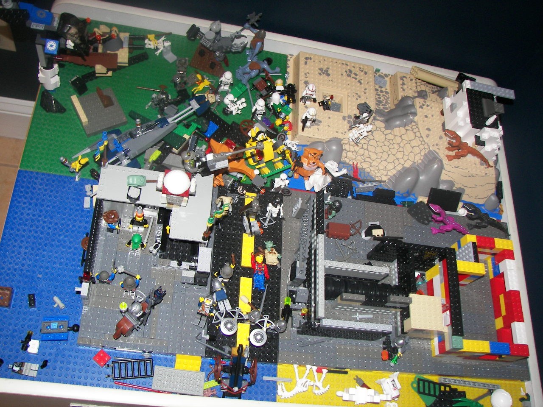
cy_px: 204
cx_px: 272
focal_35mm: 36
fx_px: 565
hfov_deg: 51.4
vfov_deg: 39.7
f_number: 2.8
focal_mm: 6
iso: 100
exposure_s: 1/30
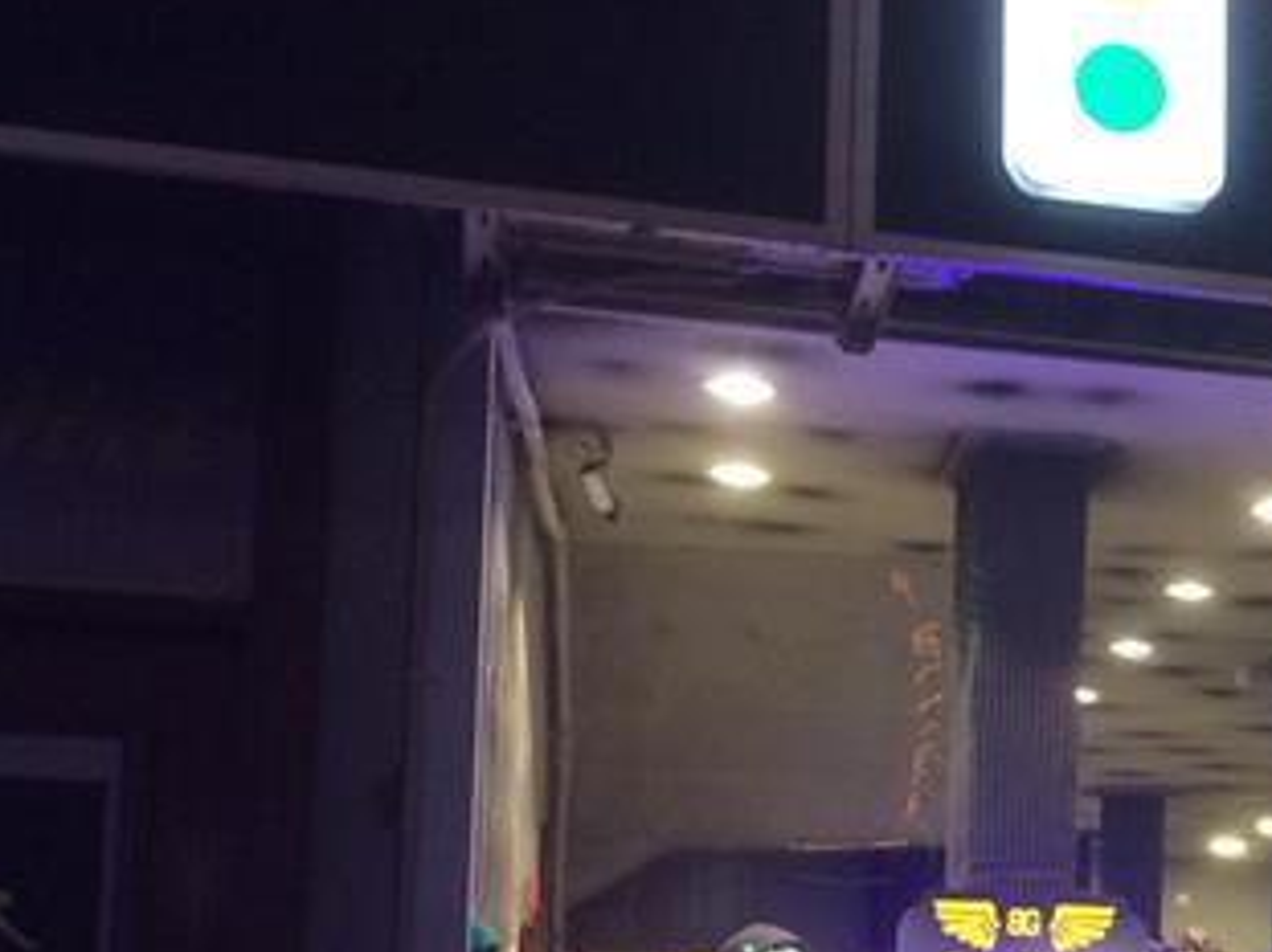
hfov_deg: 21.4
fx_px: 3012
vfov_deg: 17.7
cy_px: 838
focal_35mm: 82
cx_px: 1693
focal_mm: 4.15
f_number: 2.2
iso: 250
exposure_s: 1/33
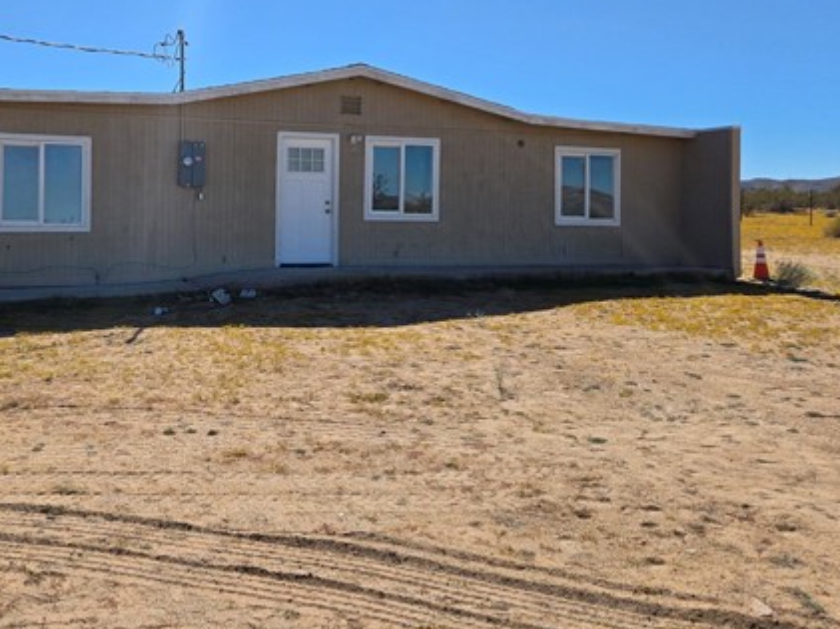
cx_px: 269
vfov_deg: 40.1
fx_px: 849
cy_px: 202
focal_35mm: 35
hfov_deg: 51.5
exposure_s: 1/2921
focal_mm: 5.4
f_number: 1.8
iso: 25
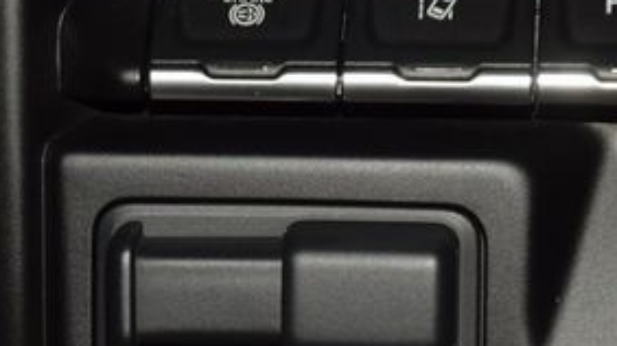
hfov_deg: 8.6
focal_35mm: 250
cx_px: 287
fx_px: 4086
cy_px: 402
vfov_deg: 4.8
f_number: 8
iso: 100
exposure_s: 1/125
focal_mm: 70
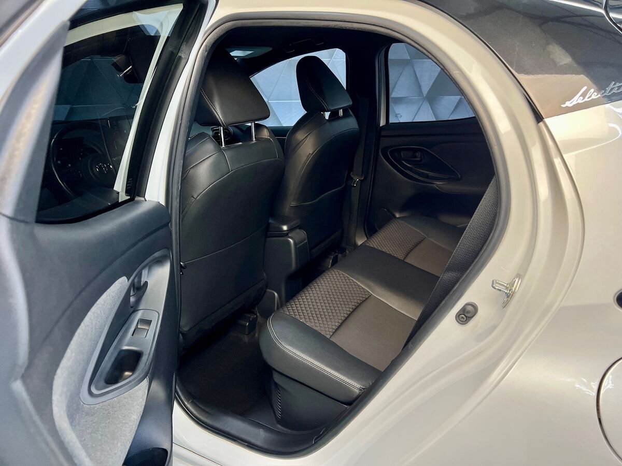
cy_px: 233
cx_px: 311
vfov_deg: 53.1
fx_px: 467
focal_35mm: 26
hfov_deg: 67.3
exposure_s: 1/106
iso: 125
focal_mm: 5.7
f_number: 1.5
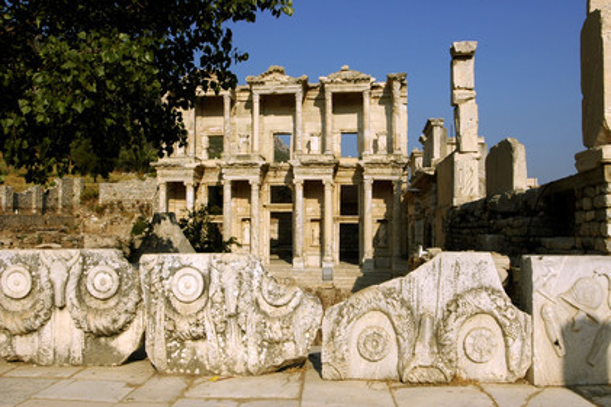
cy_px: 204
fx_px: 560
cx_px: 306
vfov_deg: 39.9
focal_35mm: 33
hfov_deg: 57.3
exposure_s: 1/125
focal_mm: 22
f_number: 18
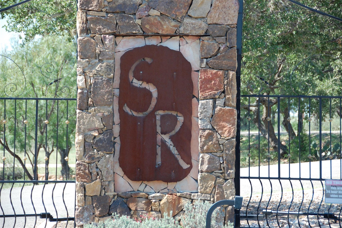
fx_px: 1352
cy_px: 114
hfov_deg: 14.4
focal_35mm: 142
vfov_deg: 9.6
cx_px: 171
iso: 400
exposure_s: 1/400
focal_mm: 95
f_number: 5.3
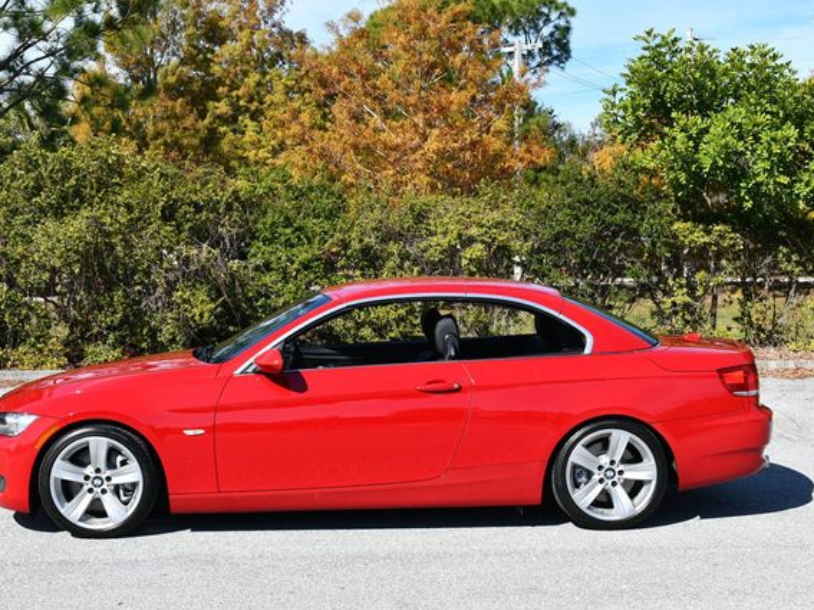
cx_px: 368
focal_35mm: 63
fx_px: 1481
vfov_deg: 23.3
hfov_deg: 30.7
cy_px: 306
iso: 100
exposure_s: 1/250
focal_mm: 29
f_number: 8
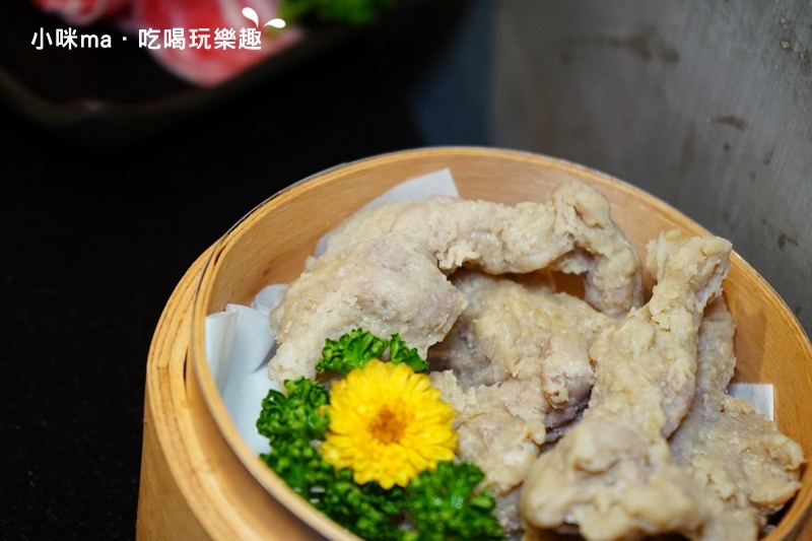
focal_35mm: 70
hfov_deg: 28.8
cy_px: 270
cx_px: 406
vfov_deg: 19.4
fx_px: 1578
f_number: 5.6
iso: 2500
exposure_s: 1/80
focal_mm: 70
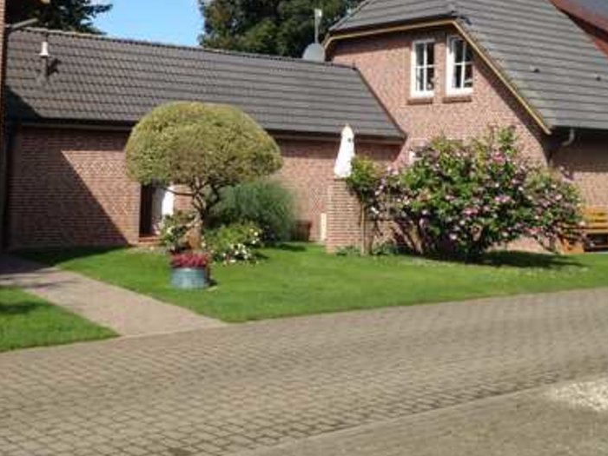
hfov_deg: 32.1
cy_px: 71
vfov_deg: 23.9
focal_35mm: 60
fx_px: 1054
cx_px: 256
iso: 50
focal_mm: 4.28
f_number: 2.4
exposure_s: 1/1493
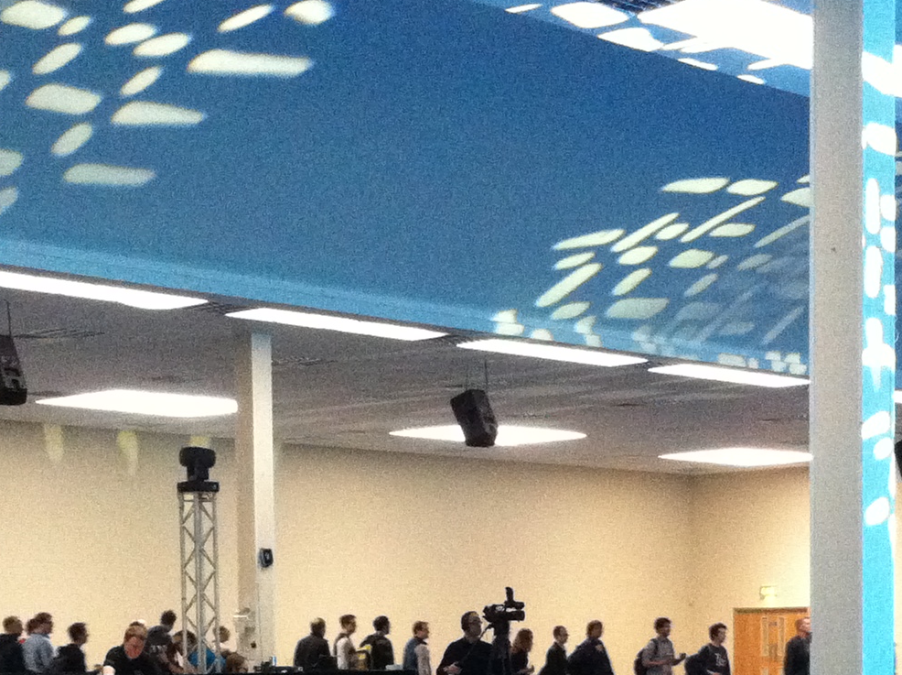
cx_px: 590
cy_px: 697
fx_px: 2394
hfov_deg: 21.3
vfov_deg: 15.7
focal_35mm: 92
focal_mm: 3.85
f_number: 2.8
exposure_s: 1/17
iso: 500
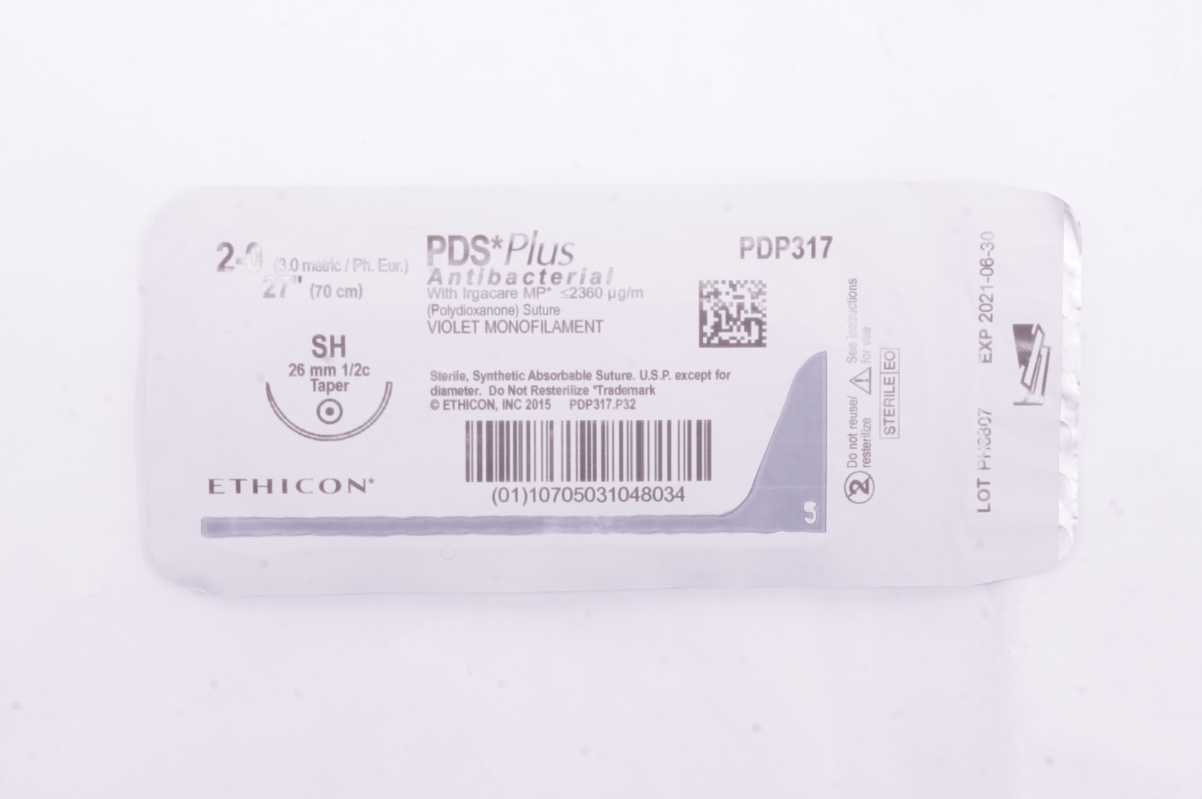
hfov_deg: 28.7
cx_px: 601
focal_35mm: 70
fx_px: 2351
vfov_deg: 19.3
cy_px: 400
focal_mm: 47
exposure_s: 1/20
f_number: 20
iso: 1600
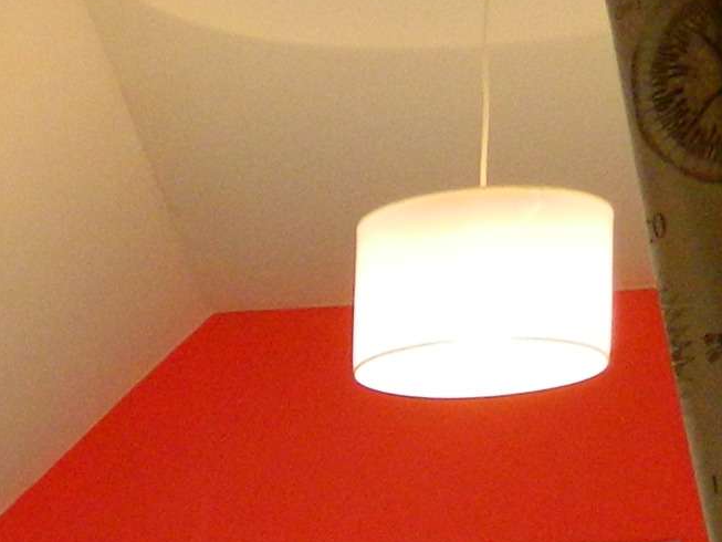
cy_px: 1344
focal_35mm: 125
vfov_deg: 10.2
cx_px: -108
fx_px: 2608
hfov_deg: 15.3
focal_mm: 4.5
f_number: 3.1
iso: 250
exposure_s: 1/30
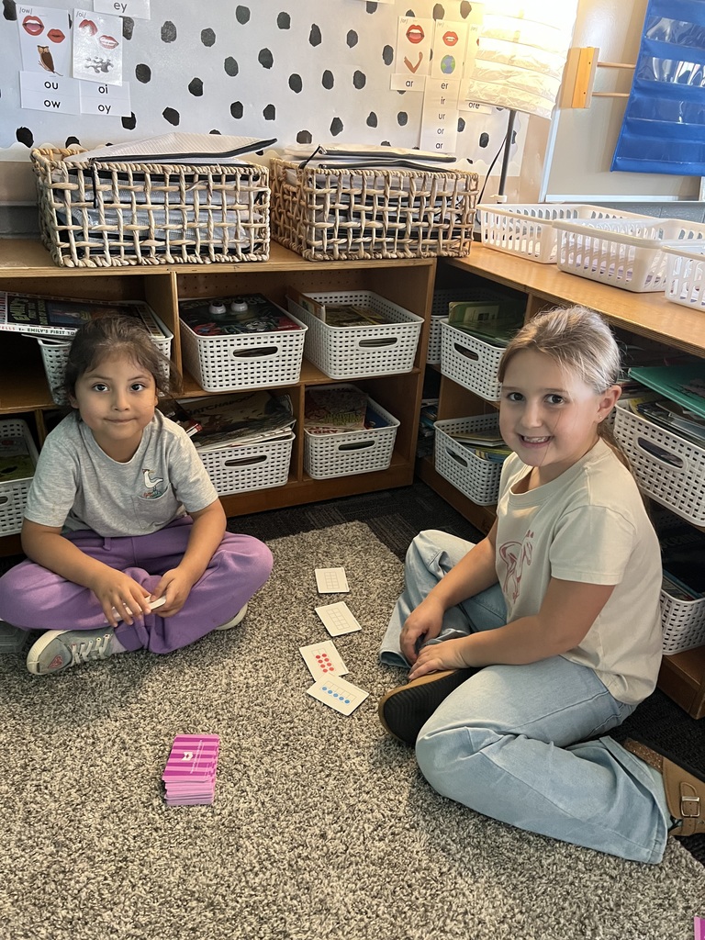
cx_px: 352
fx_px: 706
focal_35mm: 26
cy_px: 470
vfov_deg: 67.3
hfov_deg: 53.1
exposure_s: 1/40
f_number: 1.5
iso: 500
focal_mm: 5.7
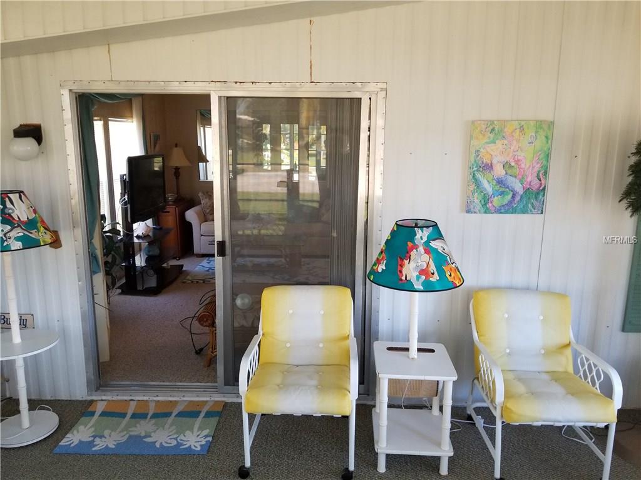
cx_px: 320
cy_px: 240
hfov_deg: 67.3
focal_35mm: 26
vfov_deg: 53.1
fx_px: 481
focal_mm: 4.25
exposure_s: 1/60
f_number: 1.7
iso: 160
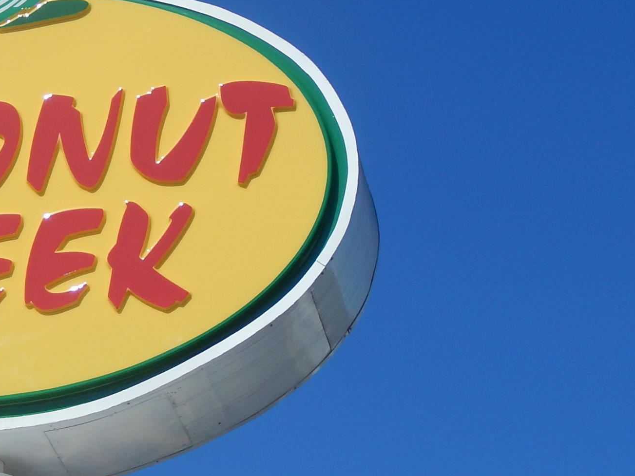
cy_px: 296
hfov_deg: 10.0
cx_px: 102
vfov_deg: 7.5
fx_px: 3632
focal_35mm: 198
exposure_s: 1/400
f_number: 8.6
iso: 125
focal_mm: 15.3
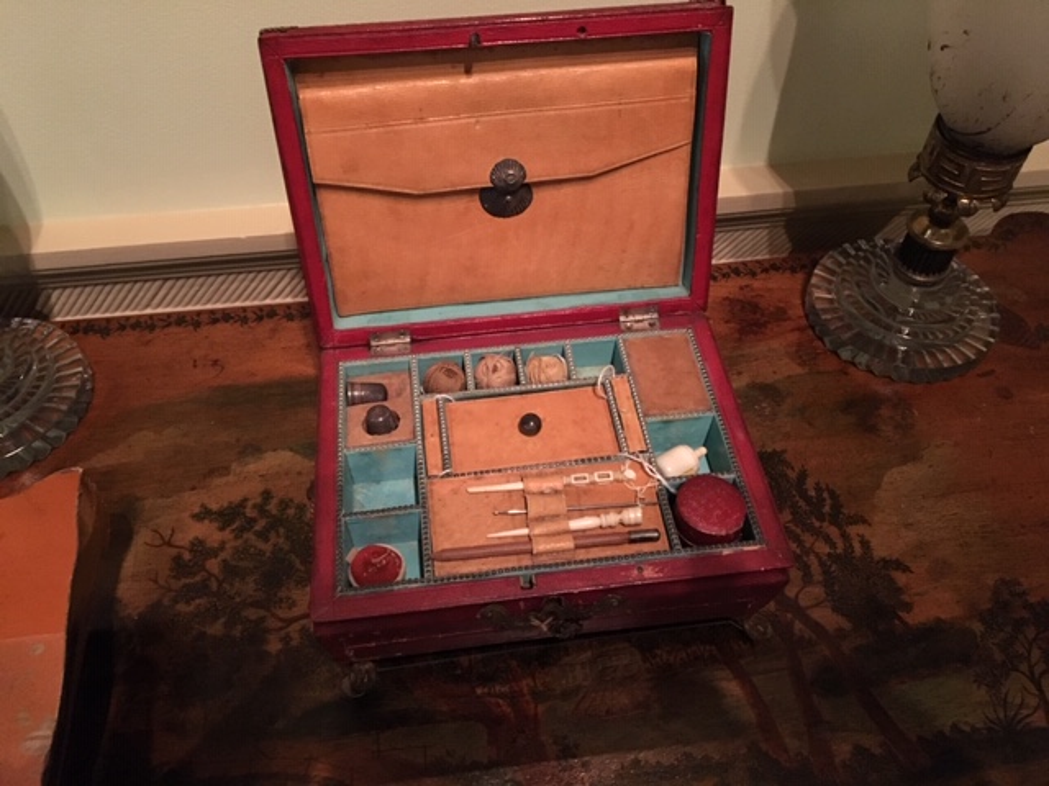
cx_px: 524
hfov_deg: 61.7
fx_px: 879
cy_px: 393
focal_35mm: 29
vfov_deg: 48.2
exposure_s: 1/15
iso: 500
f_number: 2.2
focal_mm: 4.15
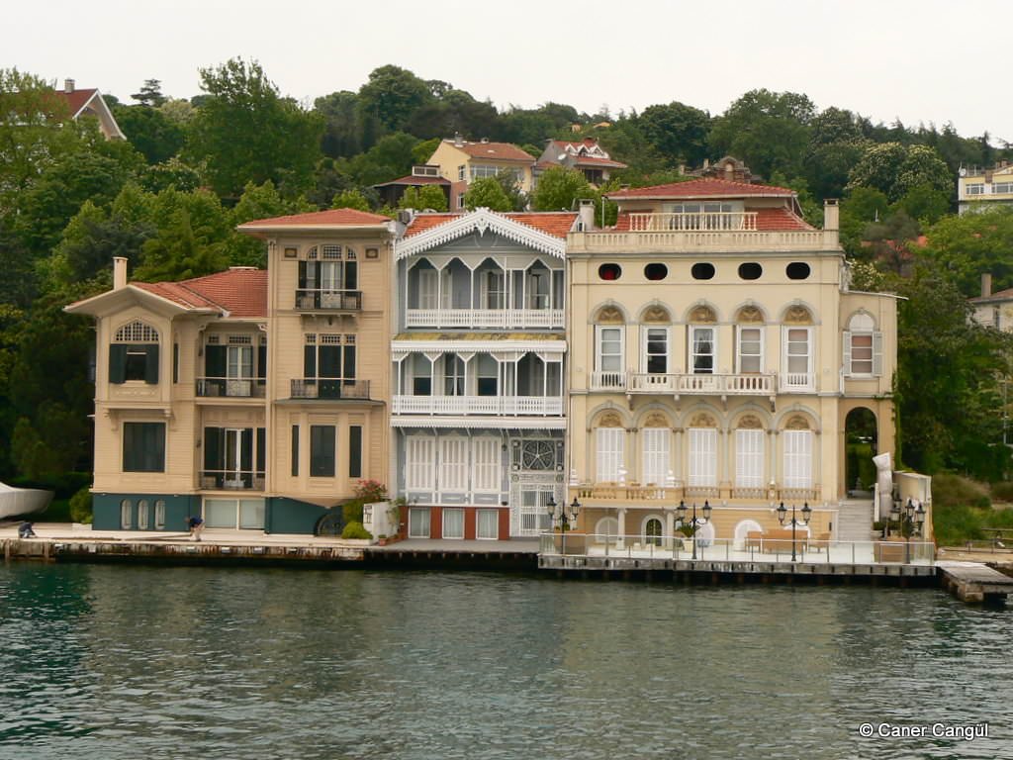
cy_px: 380
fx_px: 1990
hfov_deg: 28.6
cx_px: 506
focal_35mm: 68
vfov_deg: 21.6
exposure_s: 1/320
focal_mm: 11.4
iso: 100
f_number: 5.6
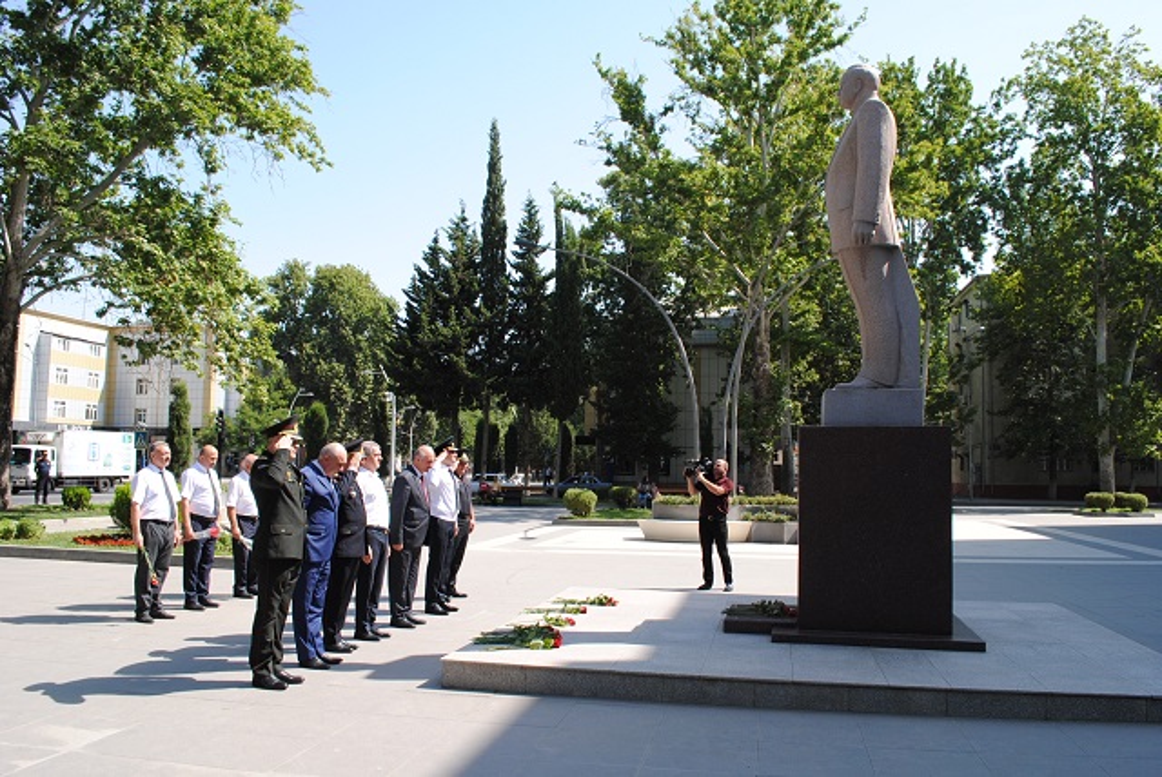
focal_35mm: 27
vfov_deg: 48.0
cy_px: 388
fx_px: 872
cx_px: 581
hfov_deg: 67.3
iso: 200
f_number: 9
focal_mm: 18
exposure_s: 1/200
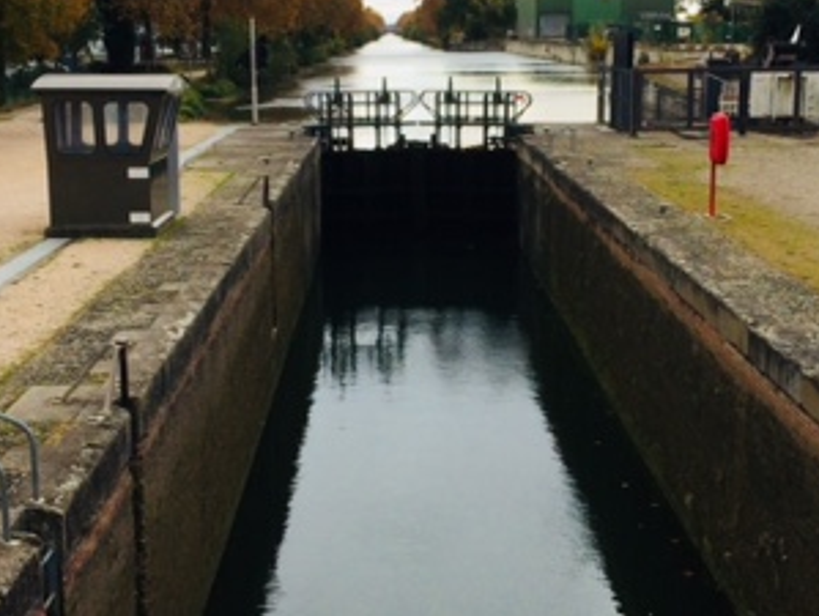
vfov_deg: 23.7
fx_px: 1469
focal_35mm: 62
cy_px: 315
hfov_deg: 31.2
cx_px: 419
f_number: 2.2
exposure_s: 1/370
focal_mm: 4.15
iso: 32
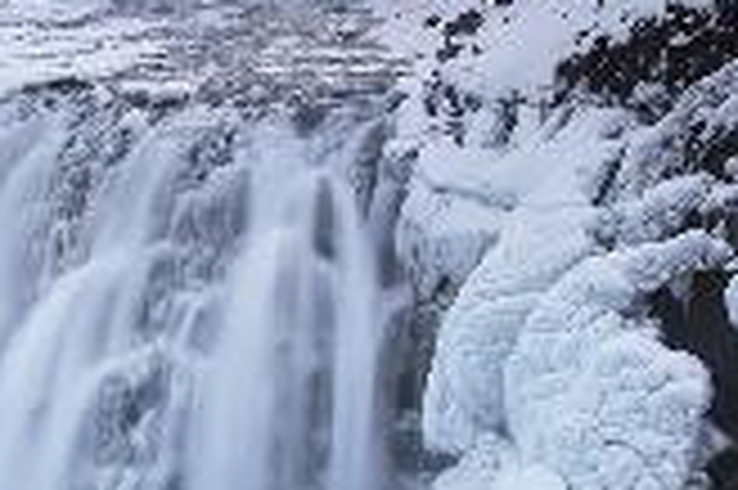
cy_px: 256
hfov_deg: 21.8
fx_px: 1741
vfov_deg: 16.0
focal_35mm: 85
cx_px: -189
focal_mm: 31
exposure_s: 1/2.5
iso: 200
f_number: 9
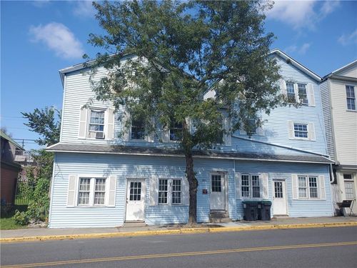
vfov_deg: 53.1
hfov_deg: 67.3
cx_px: 178
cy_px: 134
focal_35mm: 26
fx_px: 268
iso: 50
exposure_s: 1/1082
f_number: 2.4
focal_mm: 4.3
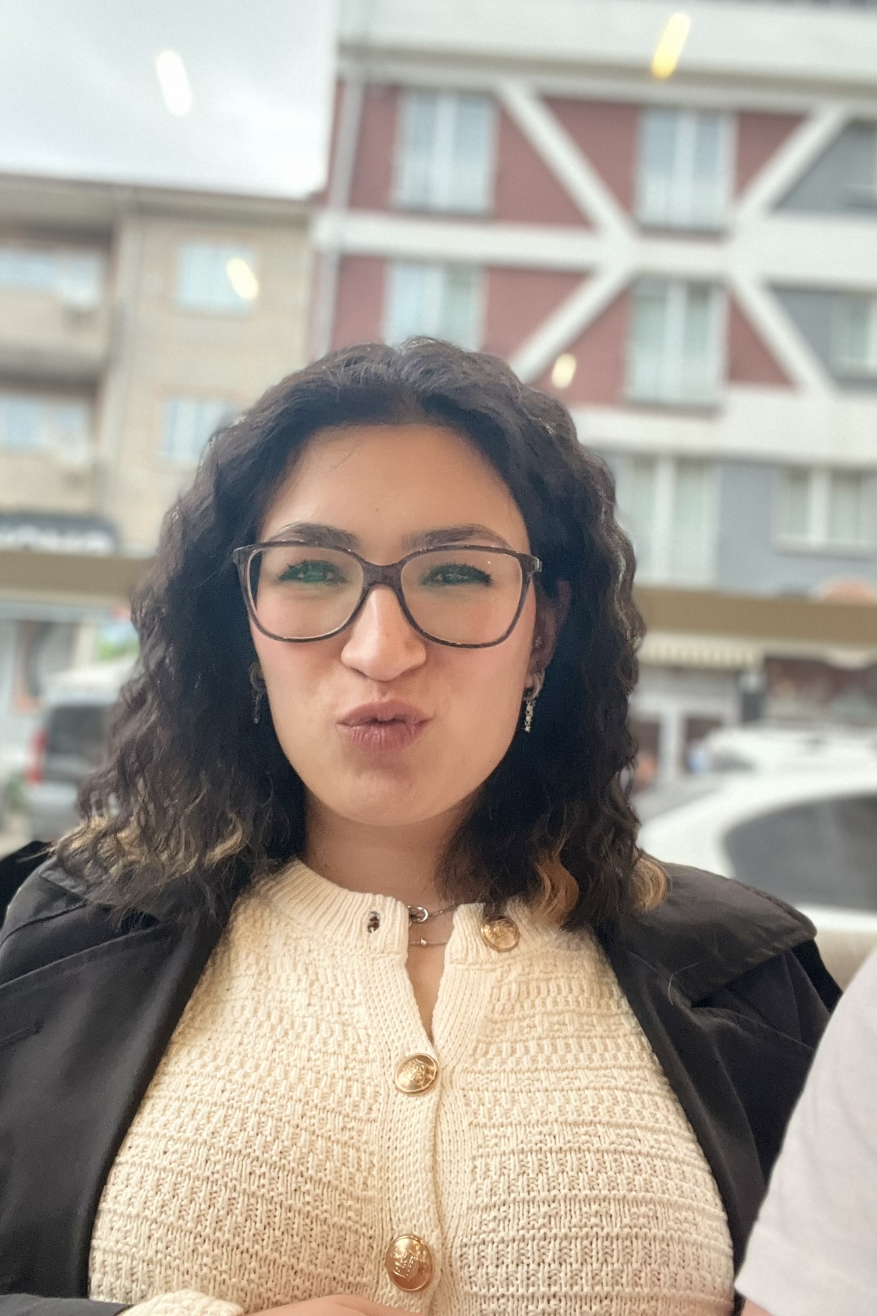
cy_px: 663
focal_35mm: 32
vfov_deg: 58.7
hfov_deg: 41.1
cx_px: 390
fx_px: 1169
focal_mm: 2.71
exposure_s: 1/50
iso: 400
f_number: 2.2
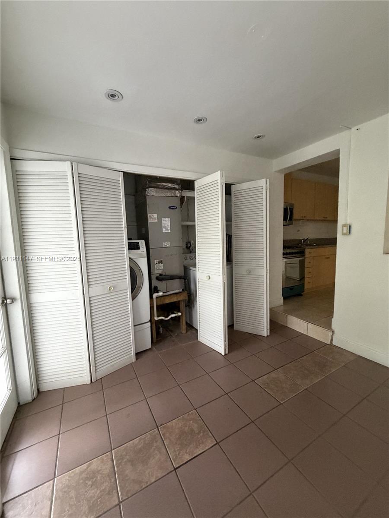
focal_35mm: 14
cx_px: 194
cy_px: 259
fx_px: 210
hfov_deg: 85.7
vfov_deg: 102.1
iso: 500
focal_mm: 2.22
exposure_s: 1/60
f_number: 2.2
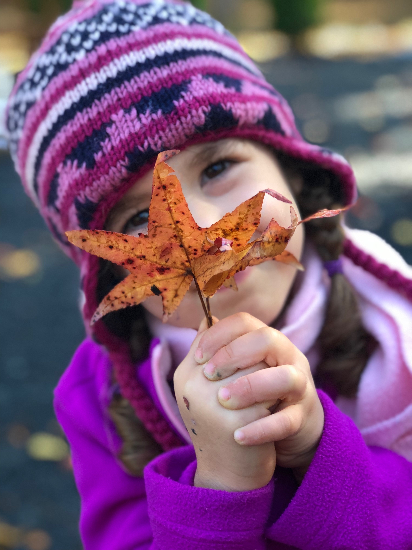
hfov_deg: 25.7
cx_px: 206
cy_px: 275
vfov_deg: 33.8
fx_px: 905
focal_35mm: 57
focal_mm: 6.6
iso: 100
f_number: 2.8
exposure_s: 1/120
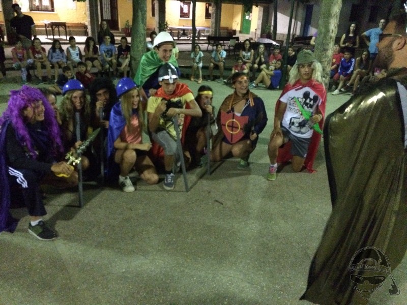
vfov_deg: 48.2
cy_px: 152
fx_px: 341
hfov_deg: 61.7
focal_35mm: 29
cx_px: 204
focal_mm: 4.15
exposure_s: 1/17
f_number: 2.2
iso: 1600
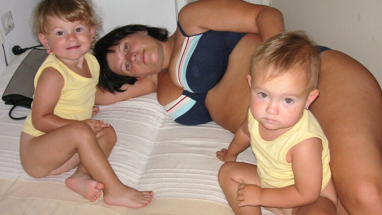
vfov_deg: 24.4
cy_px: 83
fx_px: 496
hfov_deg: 42.1
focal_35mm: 49
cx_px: 192
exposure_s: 1/45
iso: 160
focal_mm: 7.3
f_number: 3.1
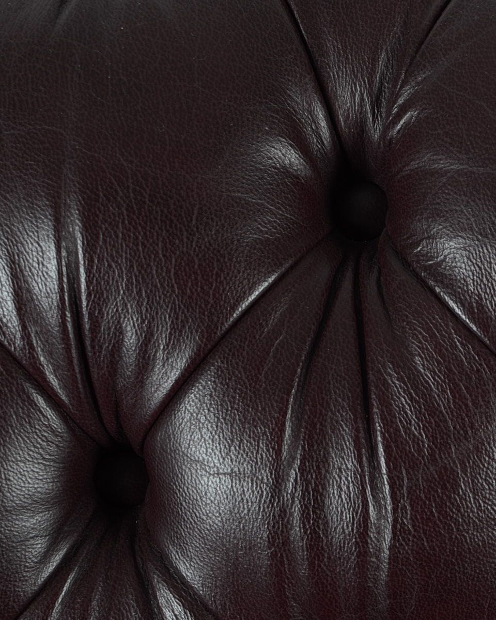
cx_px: 619
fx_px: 1853
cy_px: 364
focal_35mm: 101
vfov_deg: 19.0
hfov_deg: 14.7
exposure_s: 1/125
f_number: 6.3
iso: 100
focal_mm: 35
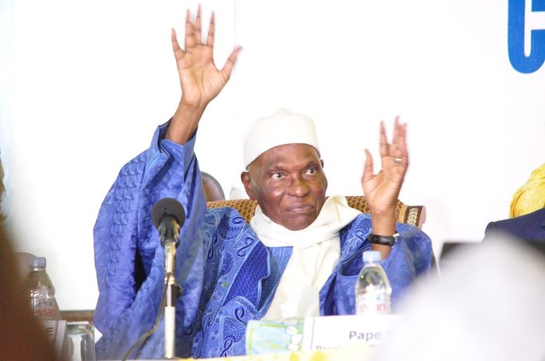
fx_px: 4533
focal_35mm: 300
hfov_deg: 6.9
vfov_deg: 4.6
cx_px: 272
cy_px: 180
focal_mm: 200
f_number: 5.6
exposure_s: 1/50
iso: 3200
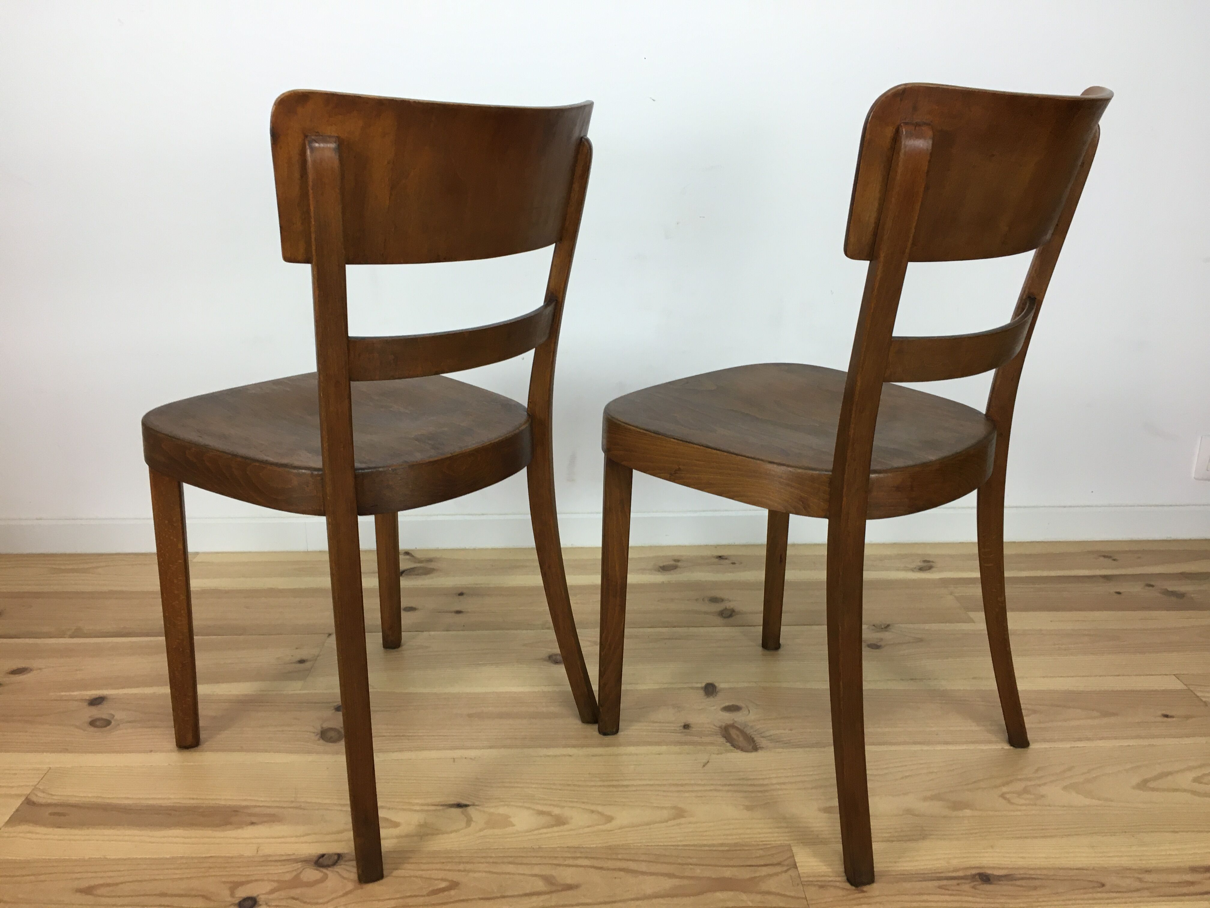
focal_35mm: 29
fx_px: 1014
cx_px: 605
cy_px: 454
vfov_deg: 48.2
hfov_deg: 61.7
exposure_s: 1/33
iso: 40
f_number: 2.2
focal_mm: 4.15
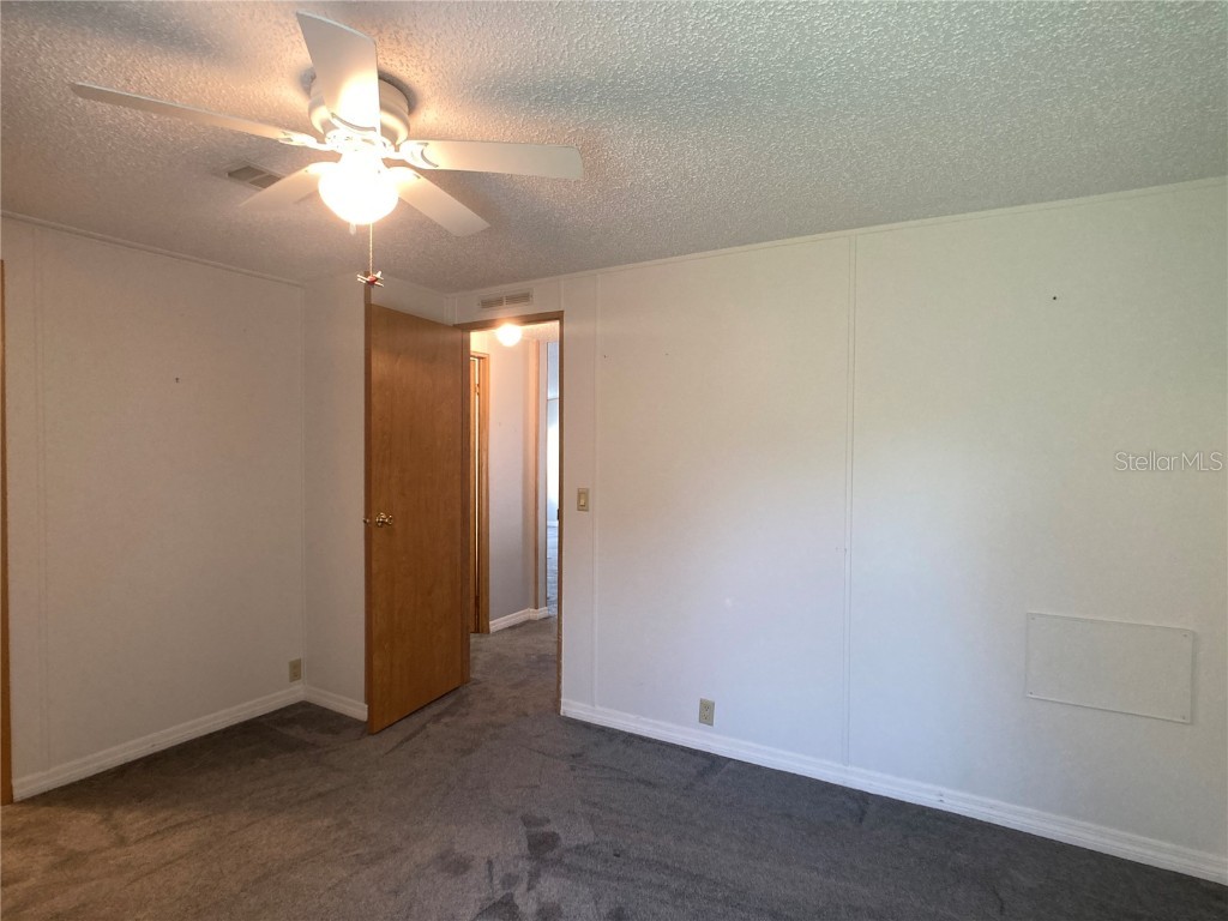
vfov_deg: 49.7
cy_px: 460
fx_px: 993
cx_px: 614
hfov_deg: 63.4
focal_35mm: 28
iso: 160
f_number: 1.8
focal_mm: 3.99
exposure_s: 1/60
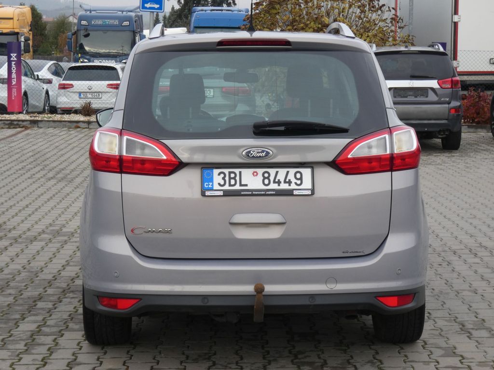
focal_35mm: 81
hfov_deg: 24.1
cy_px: 185
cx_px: 247
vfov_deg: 18.2
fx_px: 1156
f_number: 5.6
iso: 80
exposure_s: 1/100
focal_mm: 14.5
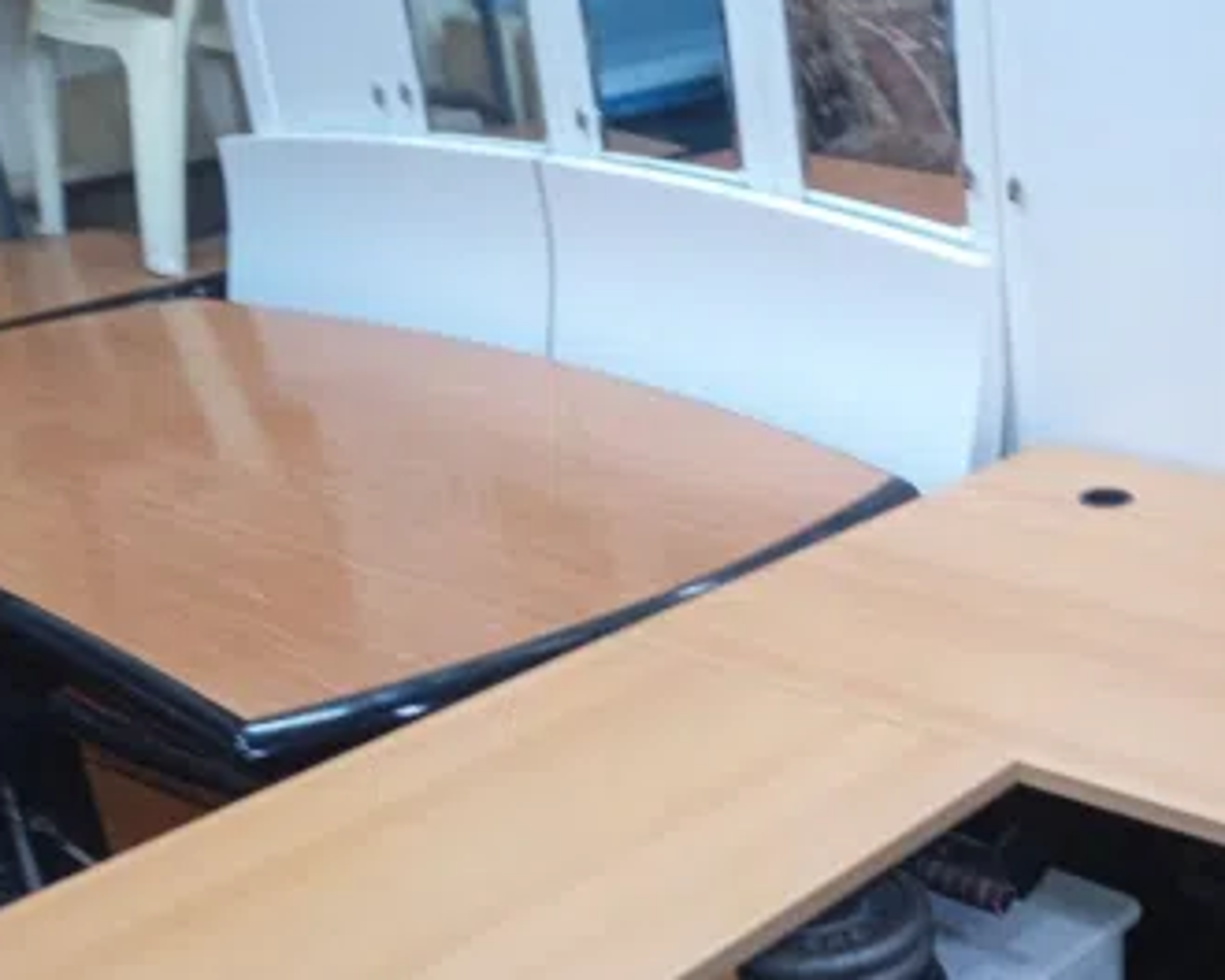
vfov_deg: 27.7
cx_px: 1169
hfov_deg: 33.0
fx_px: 1922
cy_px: 861
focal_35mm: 53
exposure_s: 1/24
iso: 226
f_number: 2.2
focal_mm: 3.43
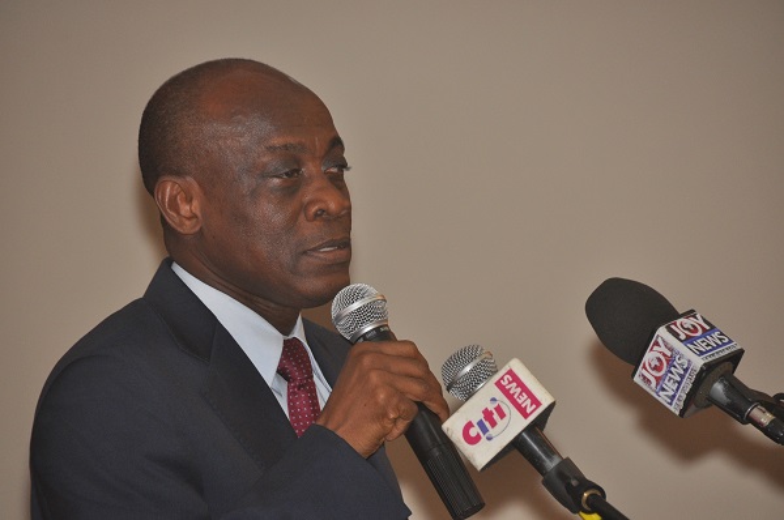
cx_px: 392
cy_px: 260
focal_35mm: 405
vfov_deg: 3.4
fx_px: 8806
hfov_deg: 5.1
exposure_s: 1/60
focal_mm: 270
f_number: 6.3
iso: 800
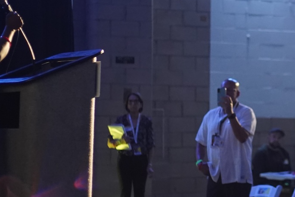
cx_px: 303
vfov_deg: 9.4
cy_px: 85
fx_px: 1197
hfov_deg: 13.8
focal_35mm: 146
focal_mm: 50
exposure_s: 1/160
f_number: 2
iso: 5000
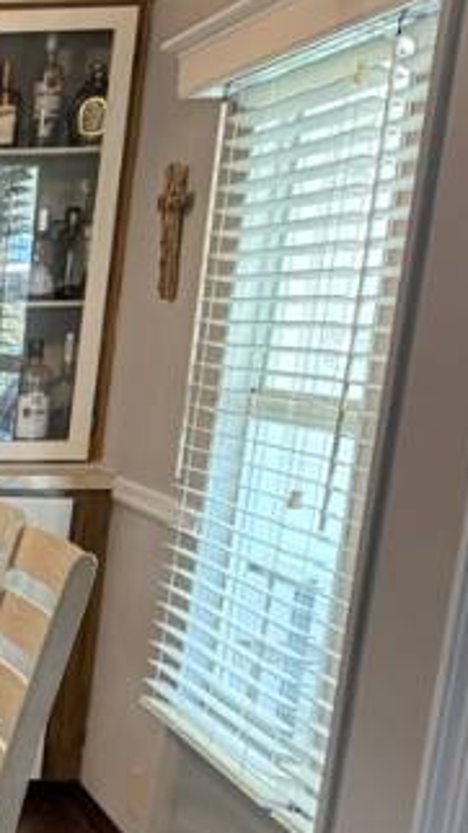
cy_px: 754
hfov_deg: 13.7
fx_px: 1523
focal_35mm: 69
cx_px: -574
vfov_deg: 29.3
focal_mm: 6.76
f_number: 1.78
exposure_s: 1/60
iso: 400
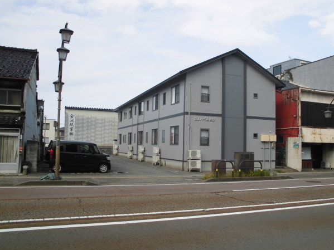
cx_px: 174
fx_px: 299
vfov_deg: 45.4
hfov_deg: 58.3
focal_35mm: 31
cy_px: 132
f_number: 3.7
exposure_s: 1/320
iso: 100
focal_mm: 5.3
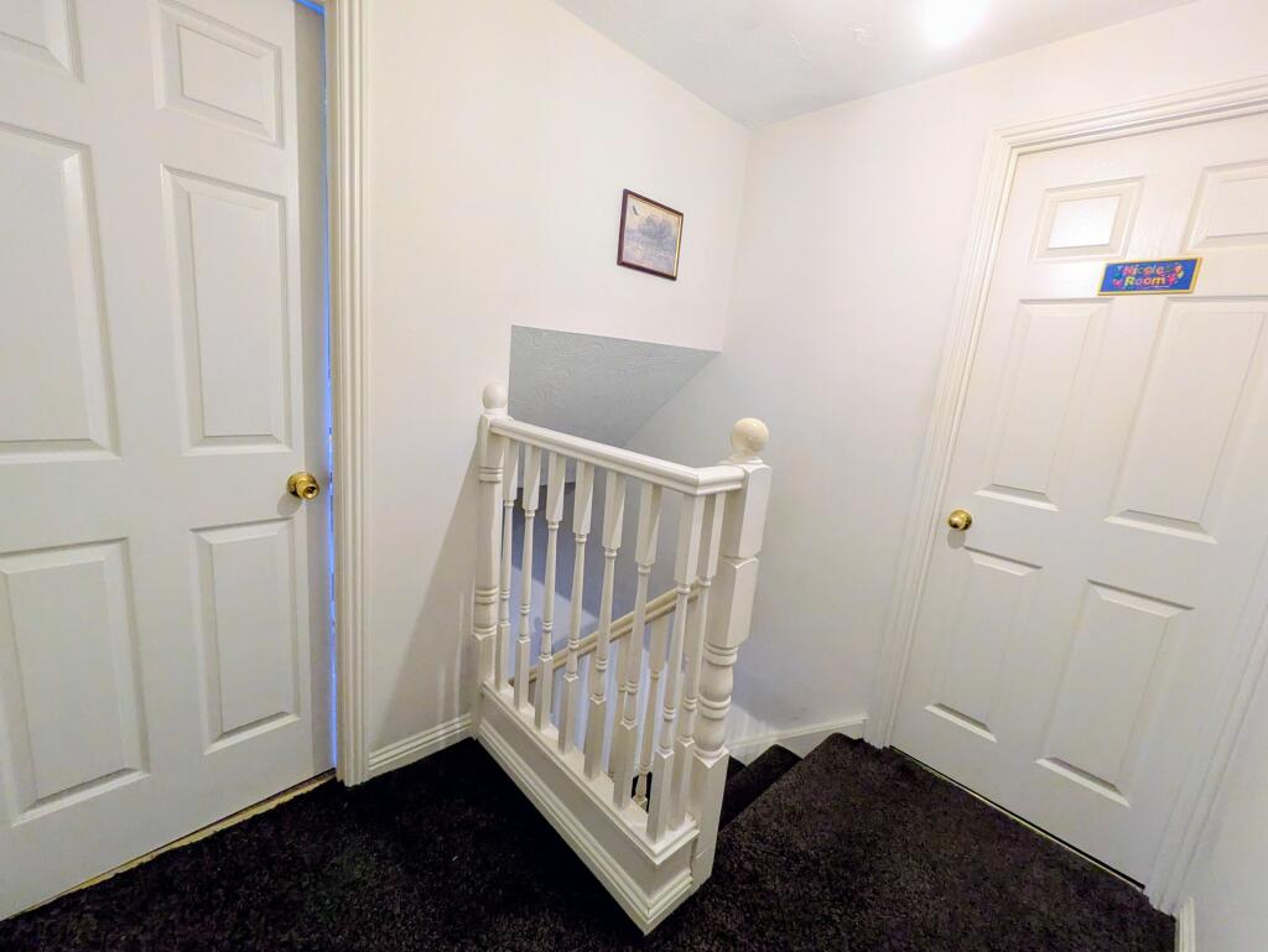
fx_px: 513
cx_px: 634
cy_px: 476
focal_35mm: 14
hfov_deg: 102.0
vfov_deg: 85.7
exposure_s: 1/50
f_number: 2.2
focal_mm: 1.83
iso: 468
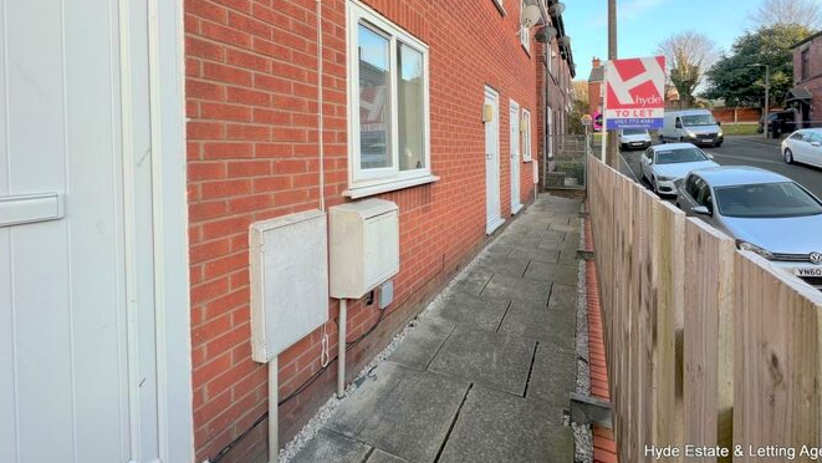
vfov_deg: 68.4
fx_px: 327
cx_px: 433
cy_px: 151
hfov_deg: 102.9
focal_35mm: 15
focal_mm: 1.57
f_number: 1.8
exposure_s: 1/130
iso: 32
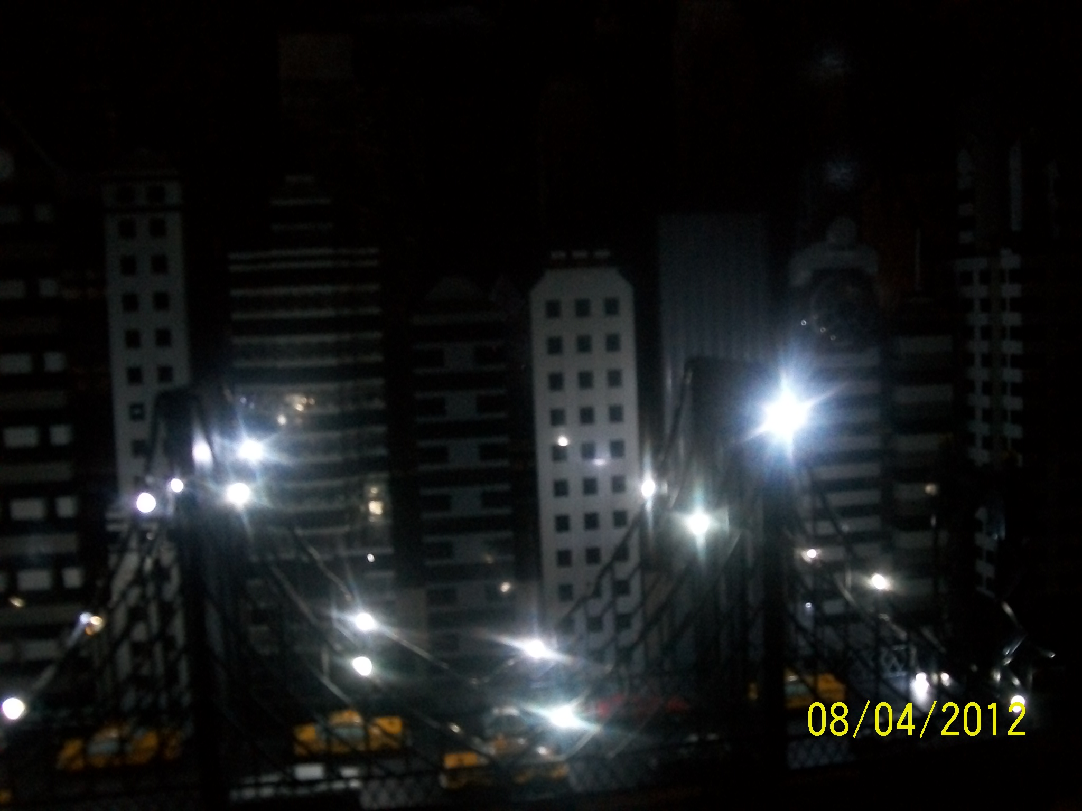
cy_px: 406
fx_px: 1125
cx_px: 541
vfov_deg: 39.7
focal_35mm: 36
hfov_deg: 51.4
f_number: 2.7
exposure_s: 1/8
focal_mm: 6
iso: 240
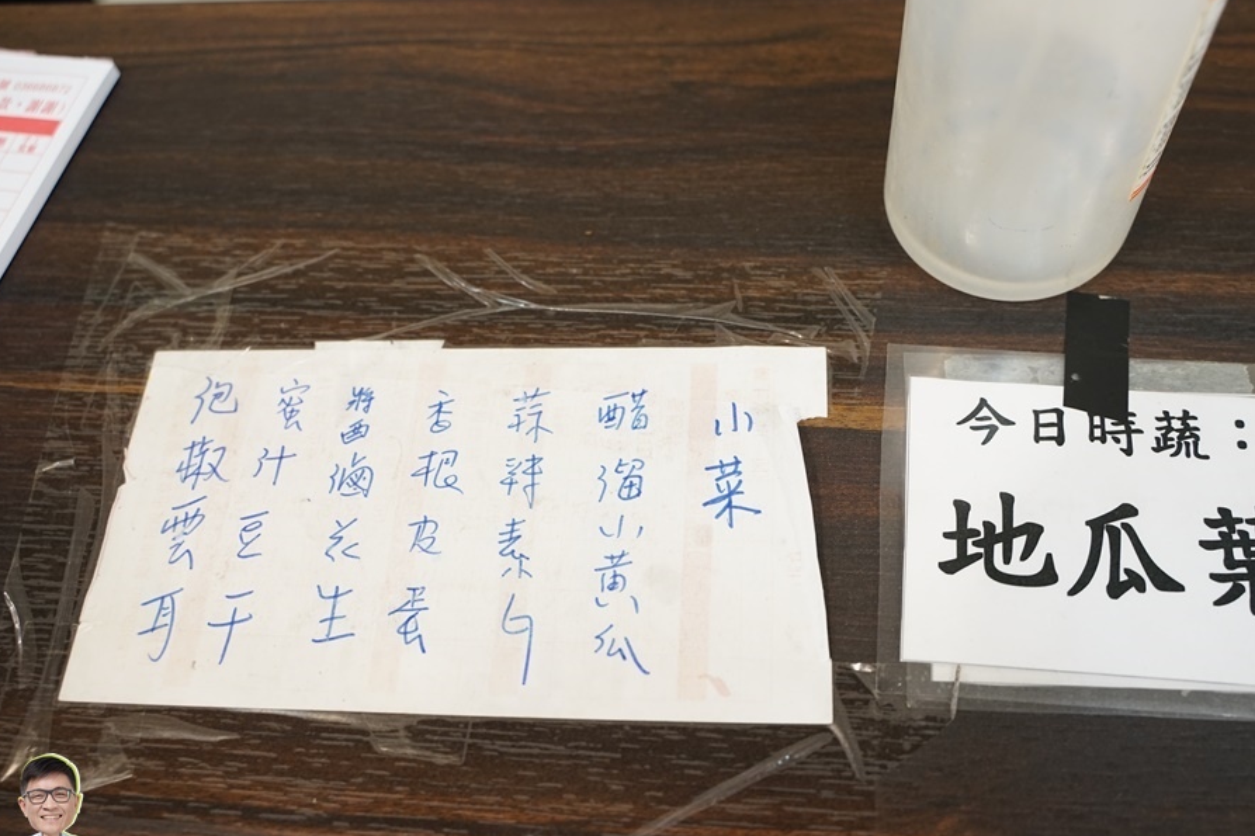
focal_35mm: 32
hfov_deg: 58.6
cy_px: 440
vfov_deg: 41.1
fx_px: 1115
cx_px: 697
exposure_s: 1/60
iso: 800
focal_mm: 28
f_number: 4
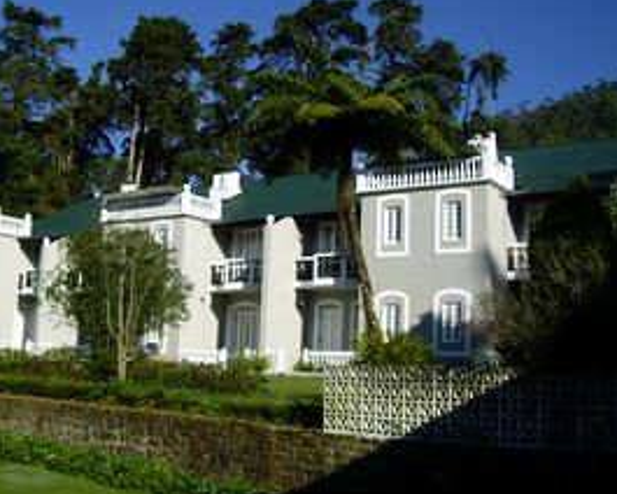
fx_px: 895
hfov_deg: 37.7
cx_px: 217
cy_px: 220
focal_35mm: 49
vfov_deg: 30.8
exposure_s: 1/1000
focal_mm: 6.2
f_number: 4.3
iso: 100
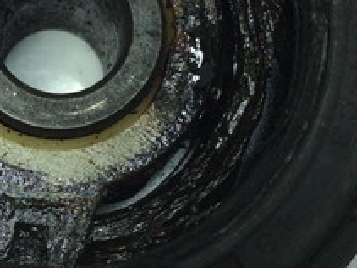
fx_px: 938
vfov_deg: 16.1
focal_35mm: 91
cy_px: 39
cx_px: 44
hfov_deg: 21.1
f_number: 2.4
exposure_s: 1/321
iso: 32
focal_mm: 3.3
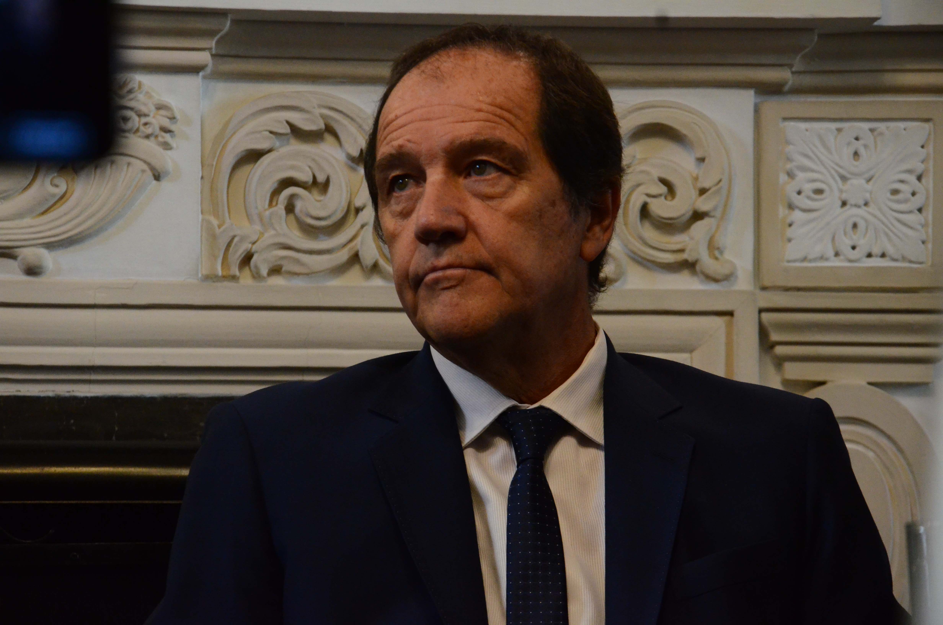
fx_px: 3843
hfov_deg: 14.0
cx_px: 472
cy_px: 312
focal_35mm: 147
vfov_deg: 9.3
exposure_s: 1/80
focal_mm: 98
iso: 3200
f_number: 5.6
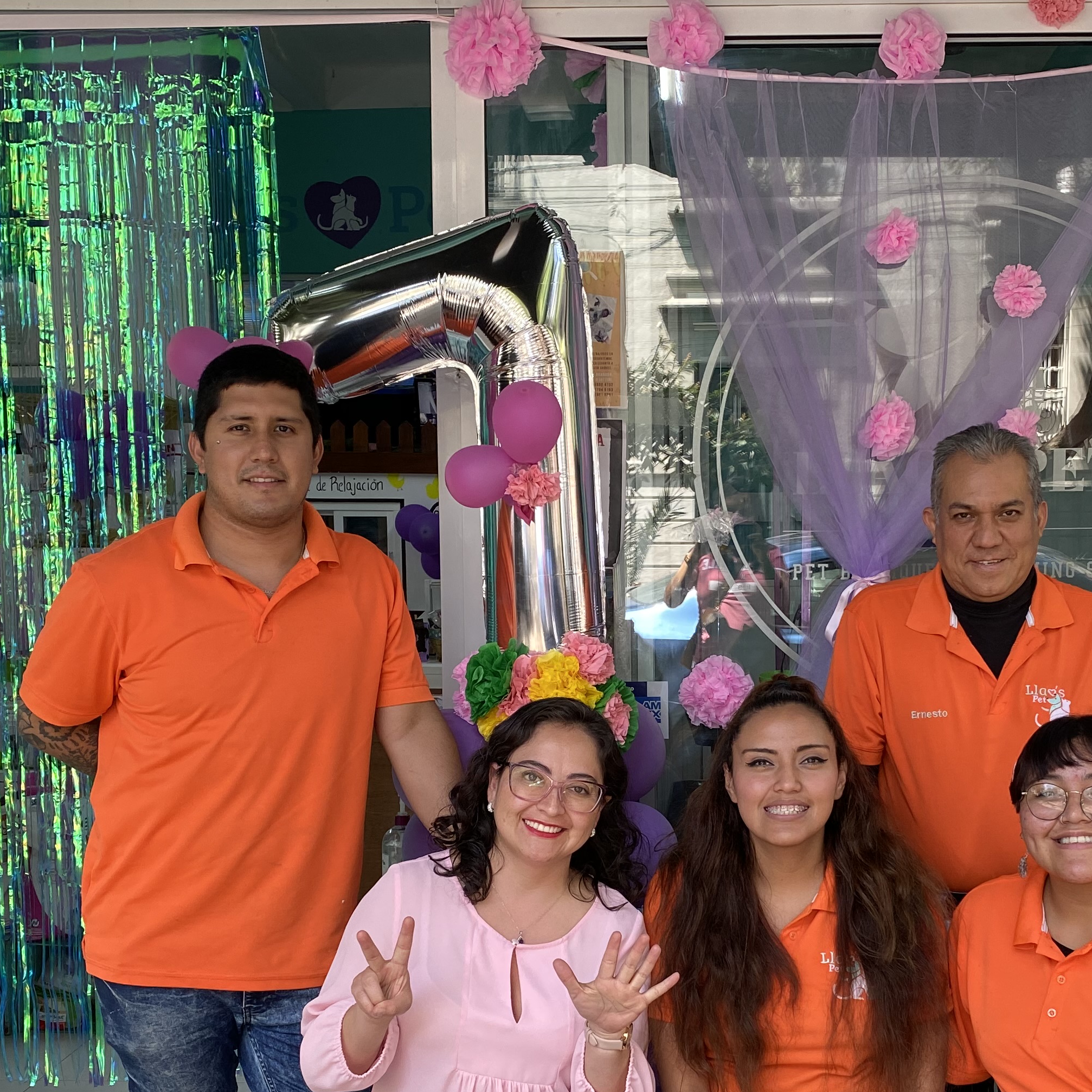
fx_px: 1642
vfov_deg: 36.5
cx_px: 661
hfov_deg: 36.6
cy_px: 708
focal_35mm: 46
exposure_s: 1/122
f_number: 1.8
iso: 64
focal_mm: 4.25
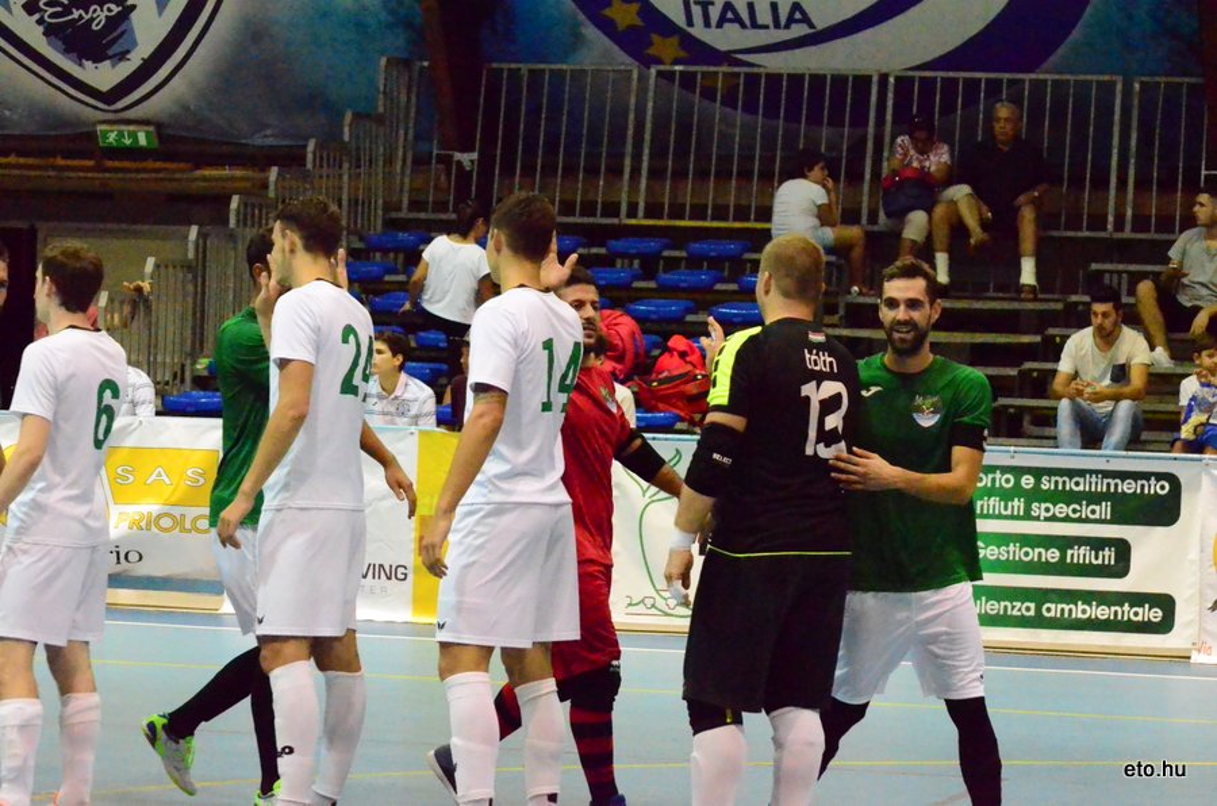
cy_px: 403
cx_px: 608
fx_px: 4959
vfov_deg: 9.3
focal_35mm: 147
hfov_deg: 14.0
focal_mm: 98
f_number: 7.1
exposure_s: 1/400
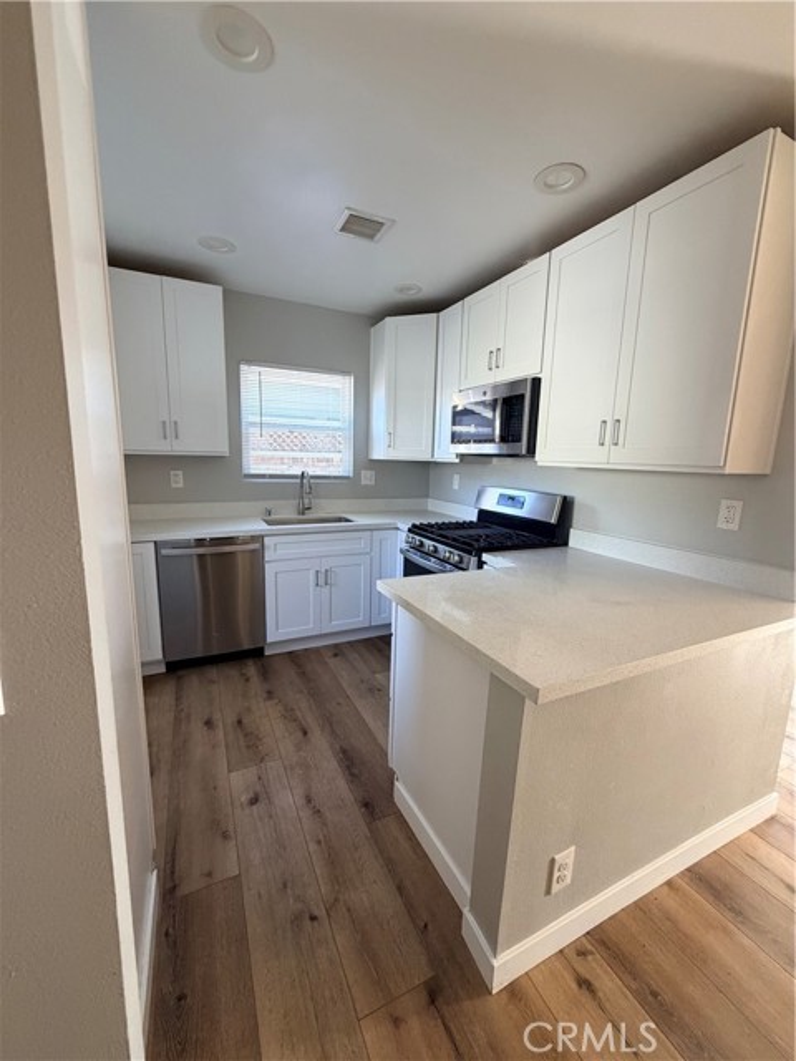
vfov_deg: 102.1
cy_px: 530
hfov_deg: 85.7
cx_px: 398
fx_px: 429
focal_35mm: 14
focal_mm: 2.22
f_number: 2.2
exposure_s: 1/113
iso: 320
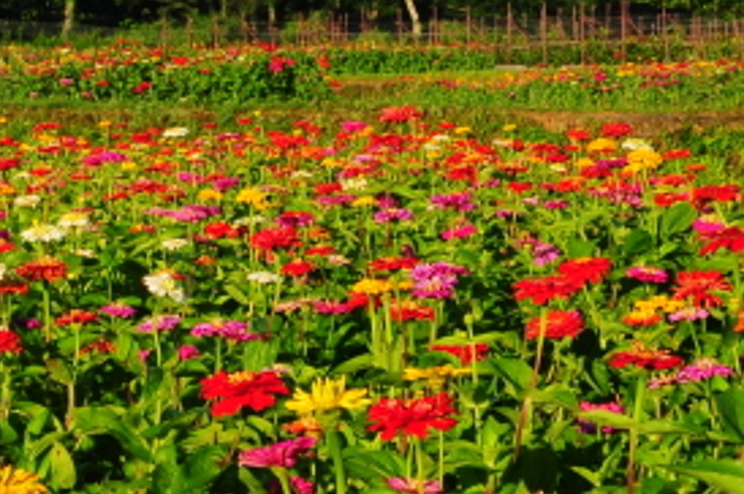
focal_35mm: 210
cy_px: -216
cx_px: 250
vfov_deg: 6.5
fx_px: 4335
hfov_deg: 9.8
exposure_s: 1/10
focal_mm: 48
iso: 200
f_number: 25
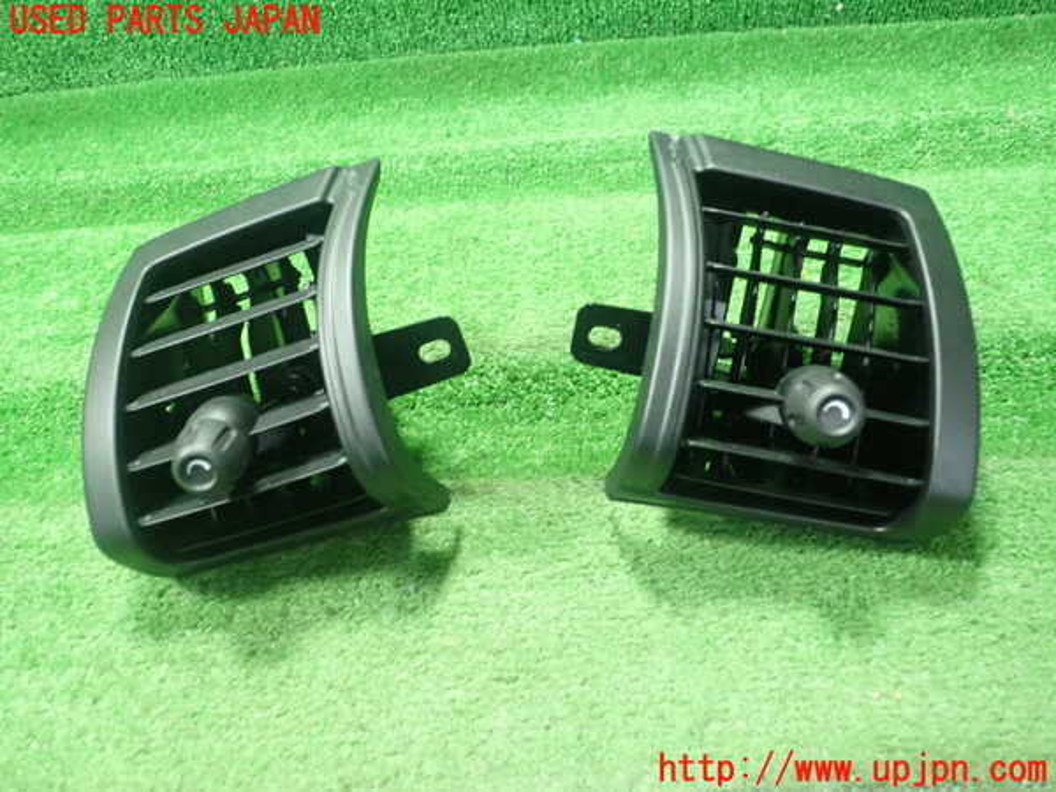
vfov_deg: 46.8
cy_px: 396
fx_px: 915
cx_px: 528
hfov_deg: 60.0
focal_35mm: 30
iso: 800
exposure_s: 1/80
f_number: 2.3
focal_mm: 5.5
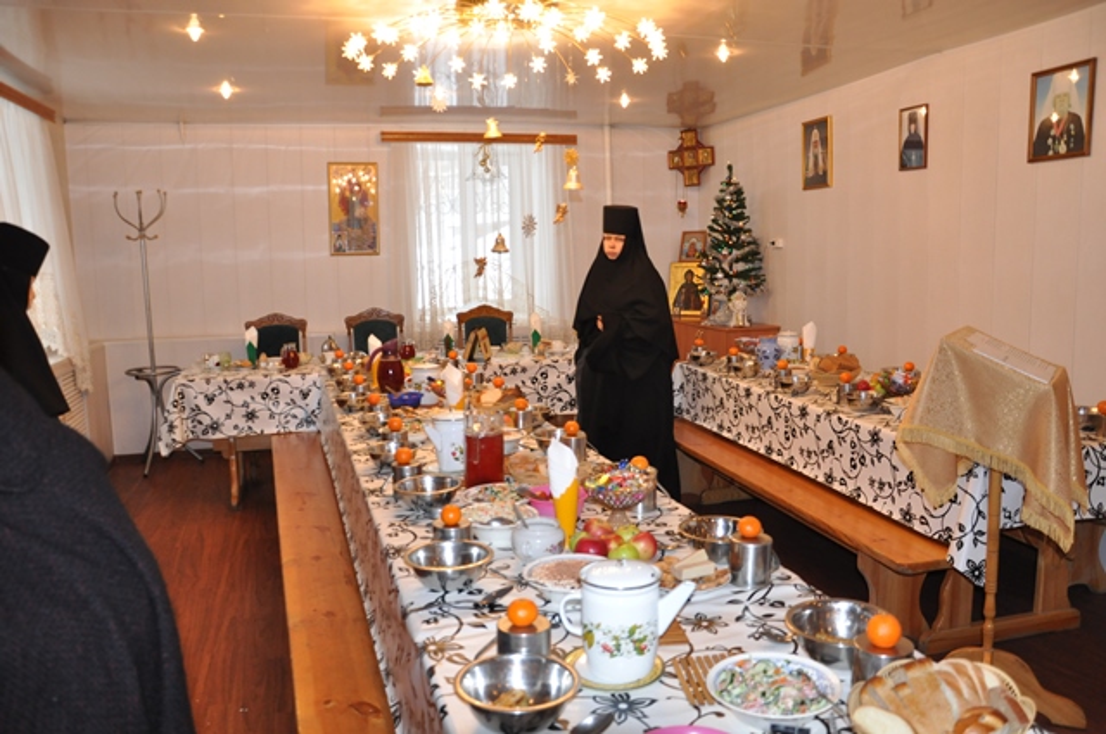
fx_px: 828
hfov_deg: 67.4
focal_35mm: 27
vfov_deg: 47.8
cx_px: 553
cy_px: 367
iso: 1000
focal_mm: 18
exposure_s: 1/125
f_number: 4.5
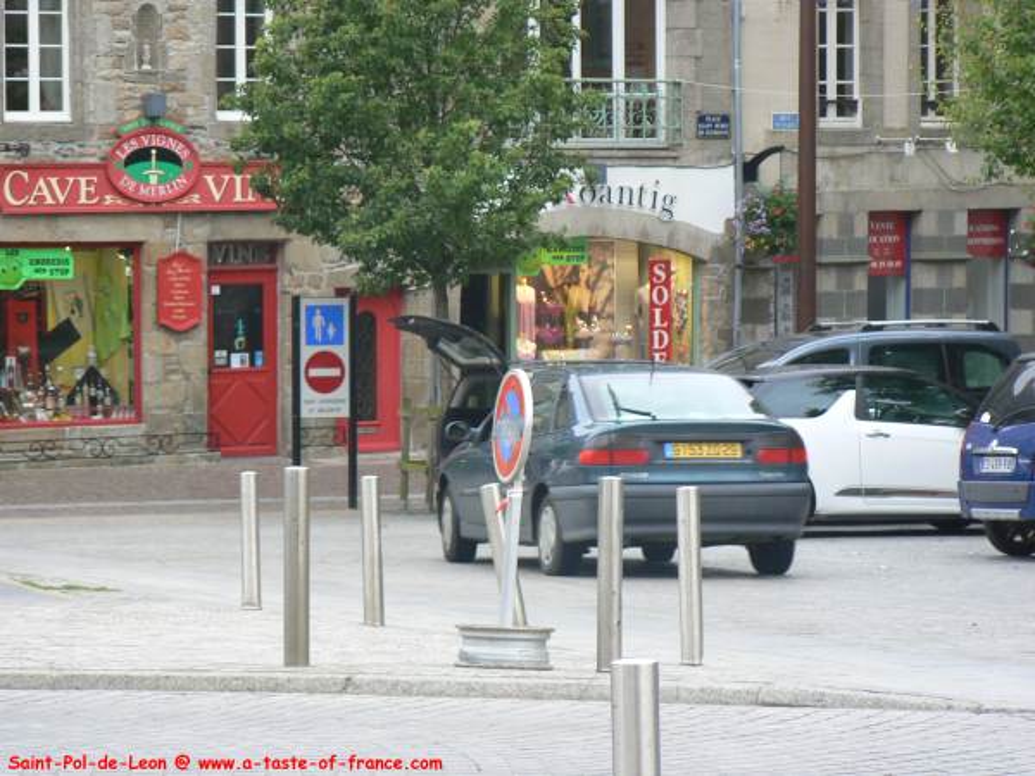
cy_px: 388
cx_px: 518
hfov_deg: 13.1
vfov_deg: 9.8
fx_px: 4515
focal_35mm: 151
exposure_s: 1/50
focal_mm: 25.1
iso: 80
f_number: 3.3
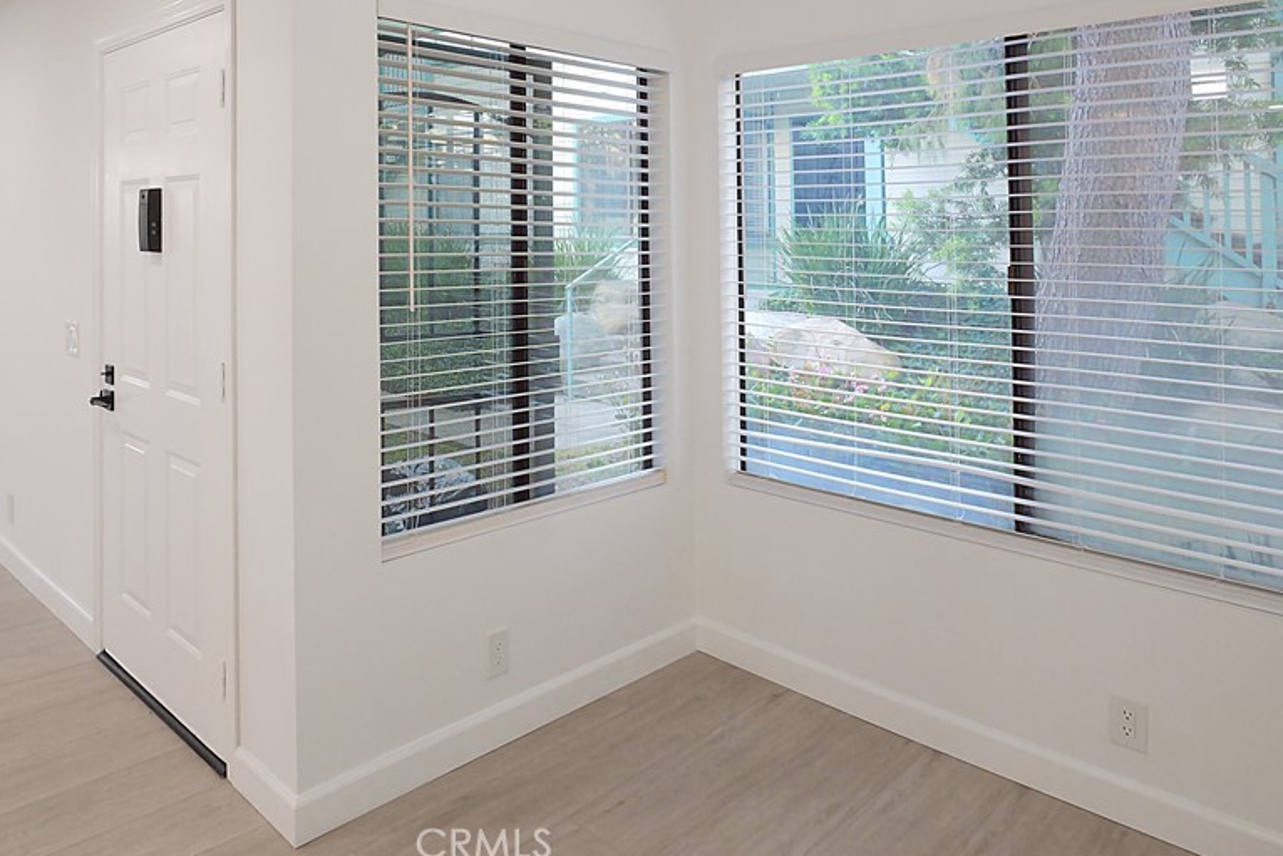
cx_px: 505
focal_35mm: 25
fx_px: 891
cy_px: 224
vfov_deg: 49.5
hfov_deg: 70.7
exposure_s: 1/50
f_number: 8
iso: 2000
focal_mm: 9
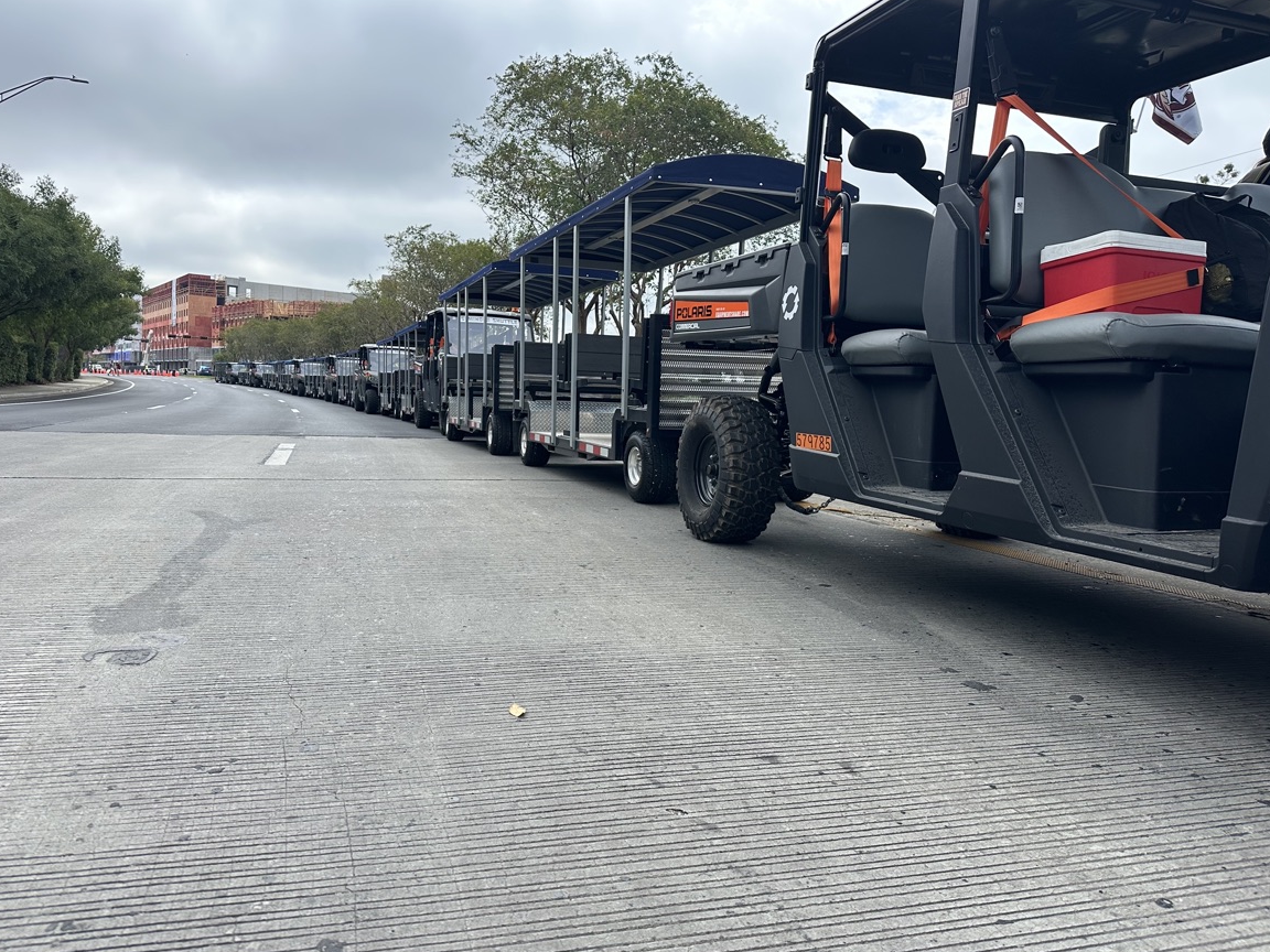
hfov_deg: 69.4
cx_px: 615
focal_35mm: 25
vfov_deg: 54.9
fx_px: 917
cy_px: 486
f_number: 1.78
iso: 80
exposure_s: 1/2299
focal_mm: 6.86
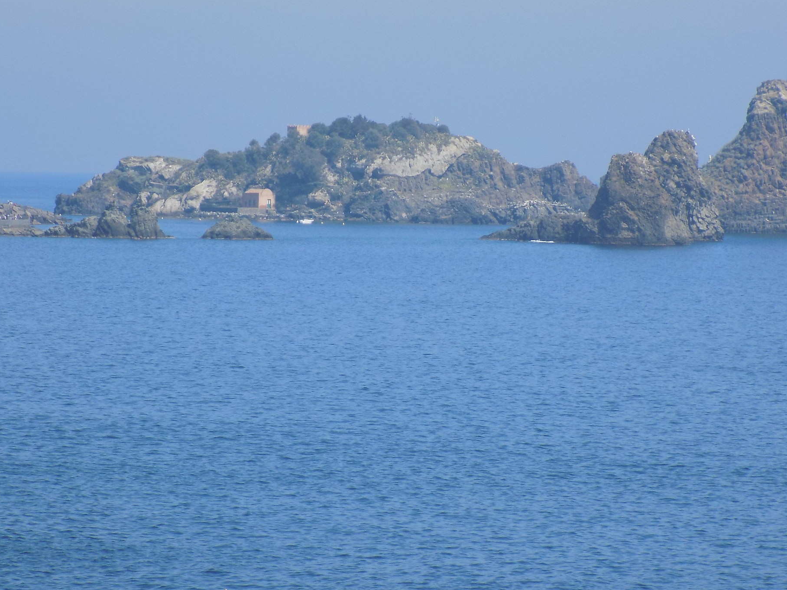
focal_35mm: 251
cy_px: 281
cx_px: 430
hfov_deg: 7.9
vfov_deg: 5.9
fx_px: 5707
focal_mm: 33.7
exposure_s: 1/400
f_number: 5.4
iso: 80
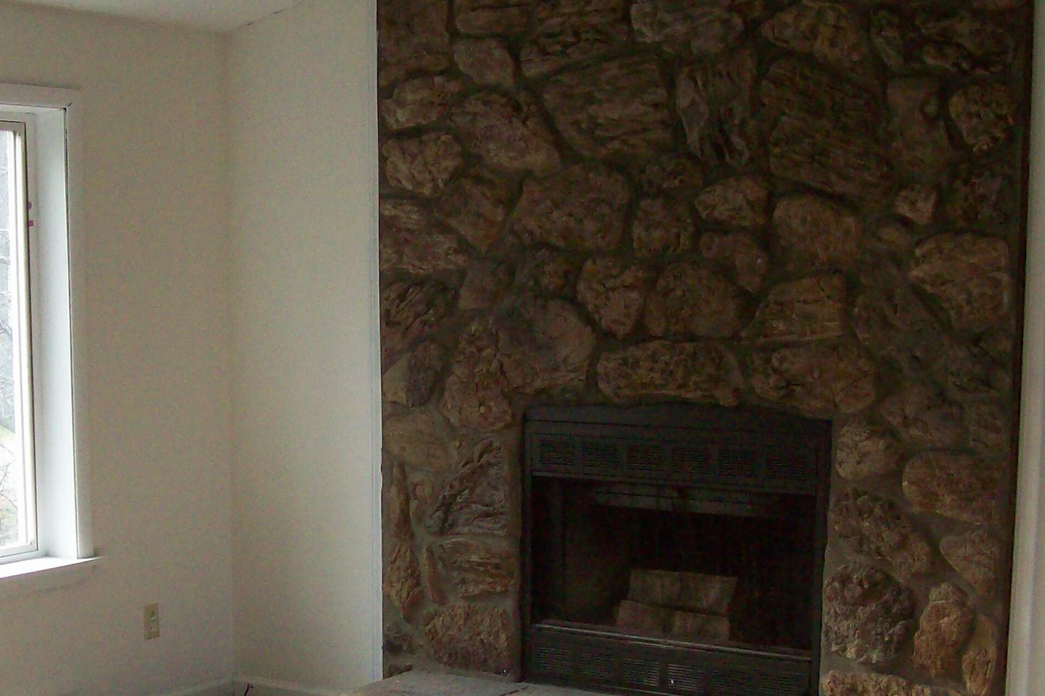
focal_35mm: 59
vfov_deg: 22.7
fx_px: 1712
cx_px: 330
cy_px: 558
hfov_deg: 33.6
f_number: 2.7
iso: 200
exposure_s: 1/151
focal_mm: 6
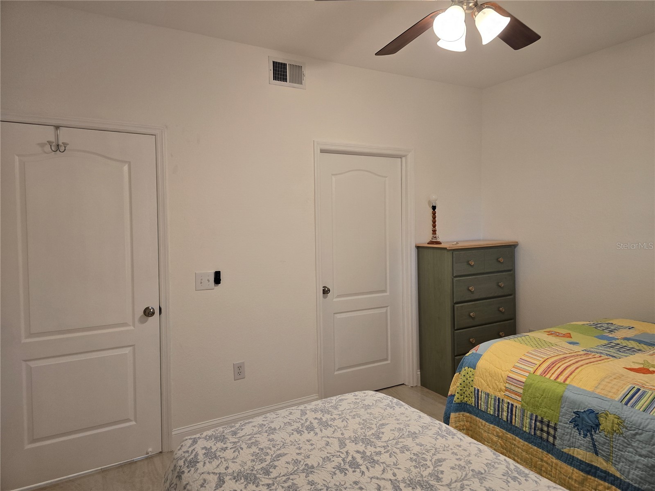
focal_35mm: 23
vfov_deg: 58.9
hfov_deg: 73.9
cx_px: 328
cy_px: 246
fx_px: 435
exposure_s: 1/120
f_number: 1.7
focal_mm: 6.3
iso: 200
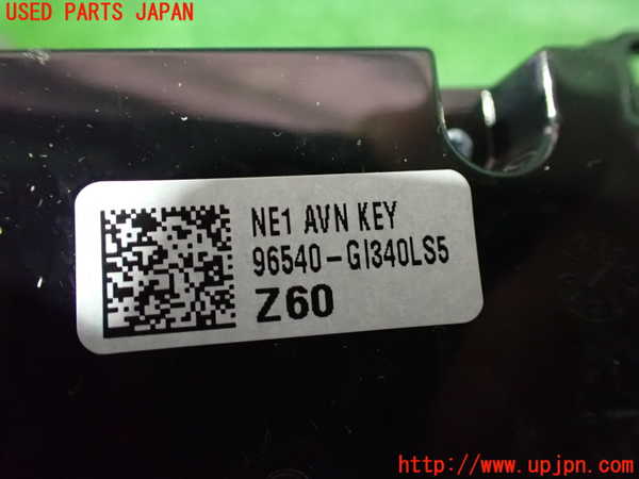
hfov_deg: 60.0
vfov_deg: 46.8
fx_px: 554
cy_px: 240
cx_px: 320
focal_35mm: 30
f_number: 2.3
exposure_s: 1/15
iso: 1600
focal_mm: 5.4
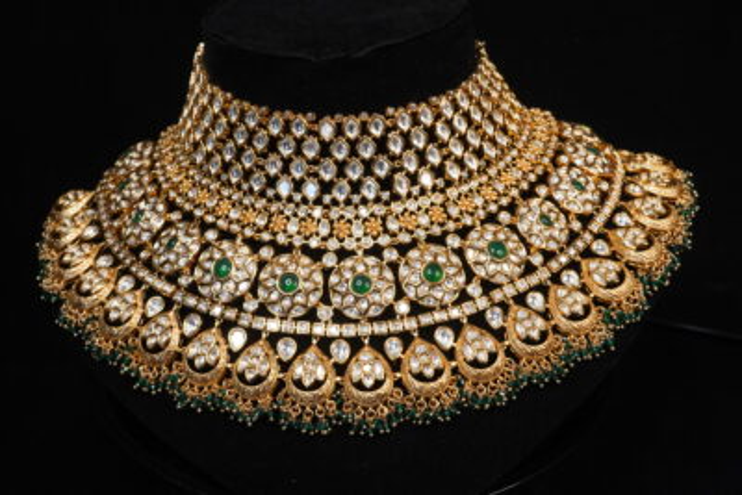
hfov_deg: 39.6
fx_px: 1031
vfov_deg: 27.0
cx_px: 371
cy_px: 248
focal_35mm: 50
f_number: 13
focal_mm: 50
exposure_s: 1/125
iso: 4000
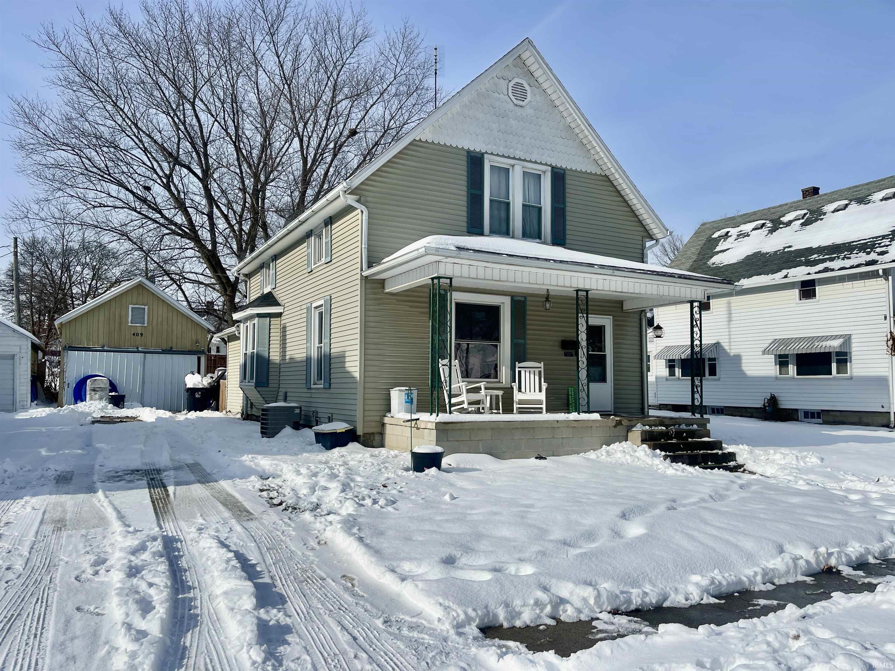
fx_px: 646
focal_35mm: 25
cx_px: 448
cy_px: 336
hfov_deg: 69.4
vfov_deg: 54.9
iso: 32
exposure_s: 1/12048
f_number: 1.6
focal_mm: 5.1
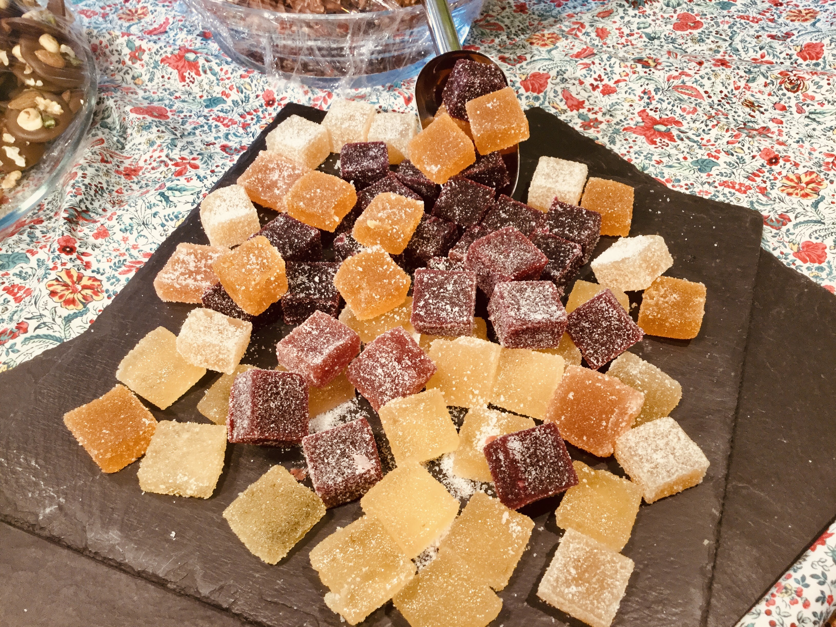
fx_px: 749
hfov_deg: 58.4
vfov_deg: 45.4
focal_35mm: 31
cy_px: 314
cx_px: 418
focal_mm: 3.3
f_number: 2.4
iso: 80
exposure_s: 1/33
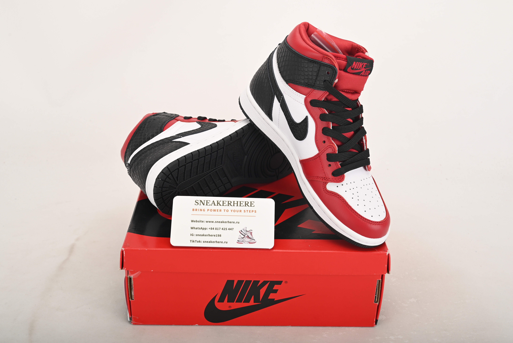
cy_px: 172
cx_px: 256
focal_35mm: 43
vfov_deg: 31.2
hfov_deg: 45.4
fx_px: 613
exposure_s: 1/200
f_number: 11
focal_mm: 43
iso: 100
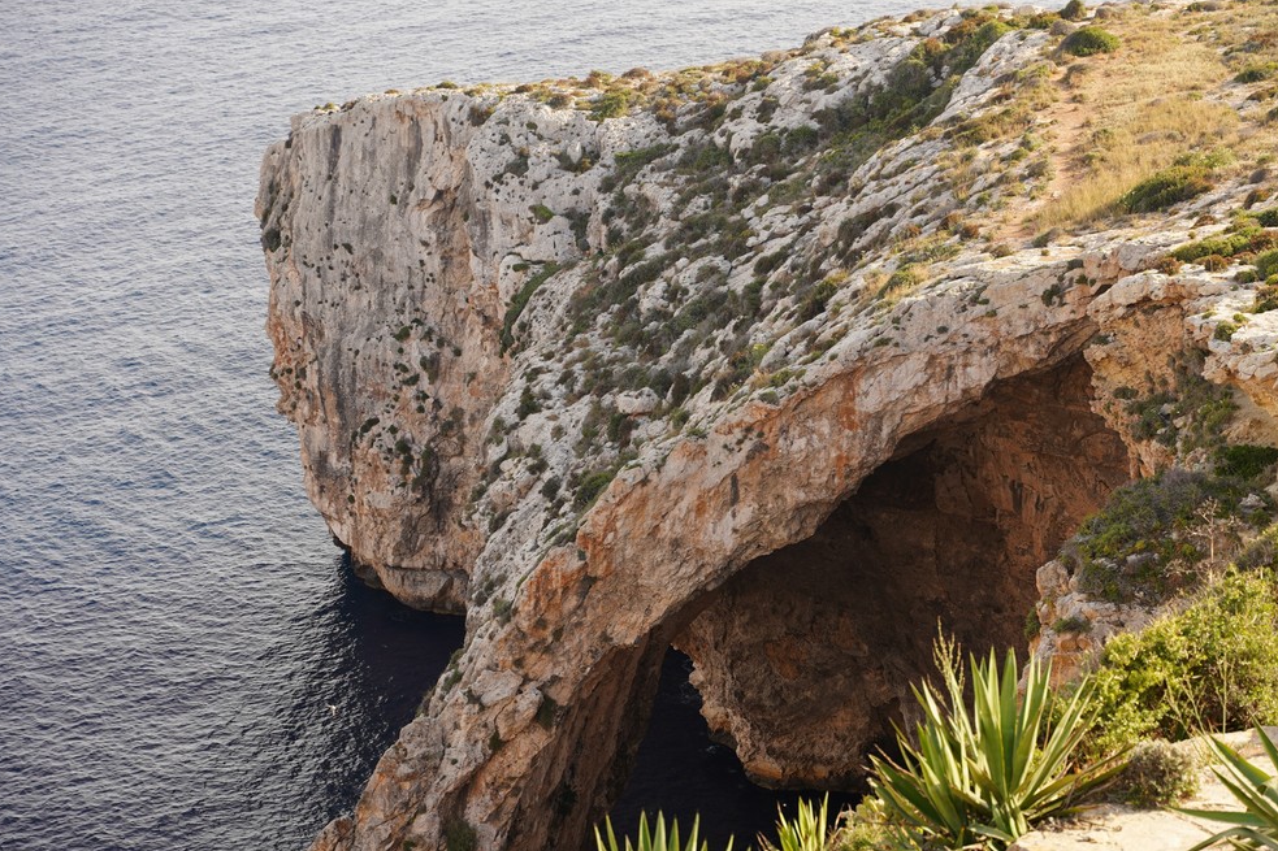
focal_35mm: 83
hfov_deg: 24.4
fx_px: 2946
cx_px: 759
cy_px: 498
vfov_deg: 16.4
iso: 100
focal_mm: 68
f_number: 4.5
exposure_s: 1/200
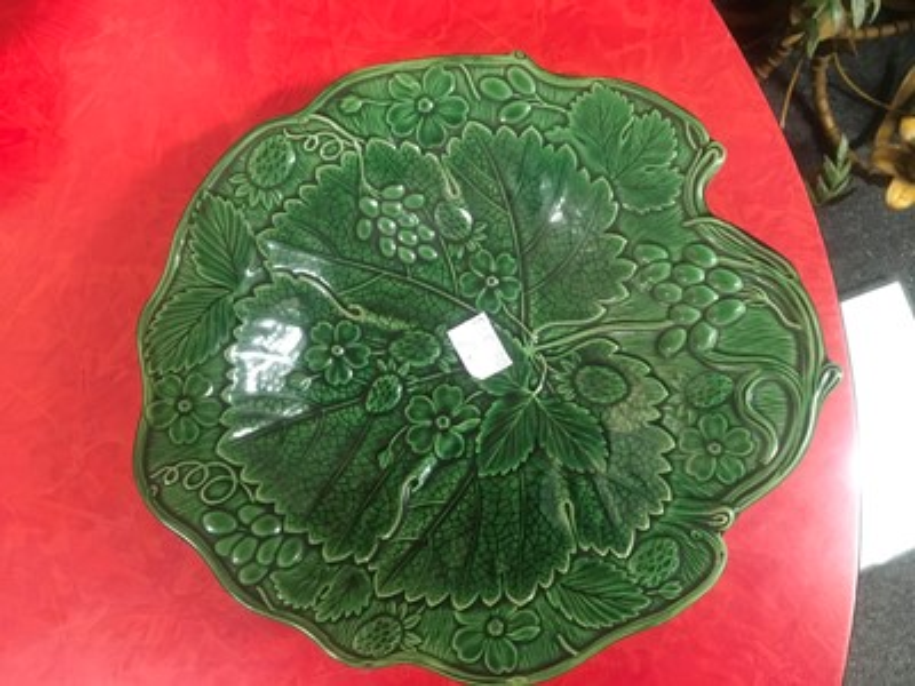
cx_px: 458
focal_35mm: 29
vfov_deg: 48.2
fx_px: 767
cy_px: 343
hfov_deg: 61.7
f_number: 2.2
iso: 250
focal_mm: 4.15
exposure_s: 1/17
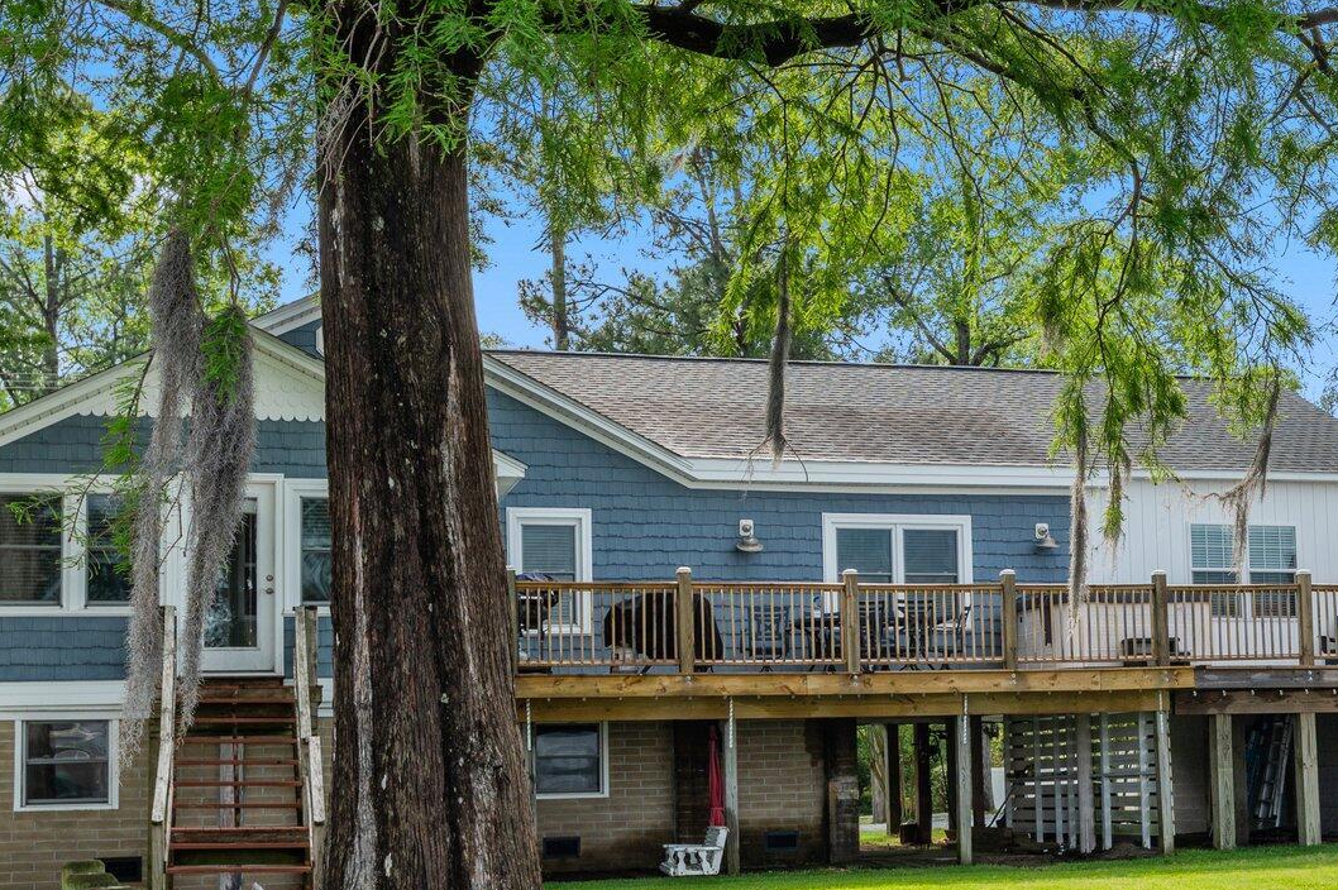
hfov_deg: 33.0
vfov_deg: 22.5
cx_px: 948
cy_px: 555
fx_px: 2229
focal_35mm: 60
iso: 250
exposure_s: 1/320
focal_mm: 31
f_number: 8
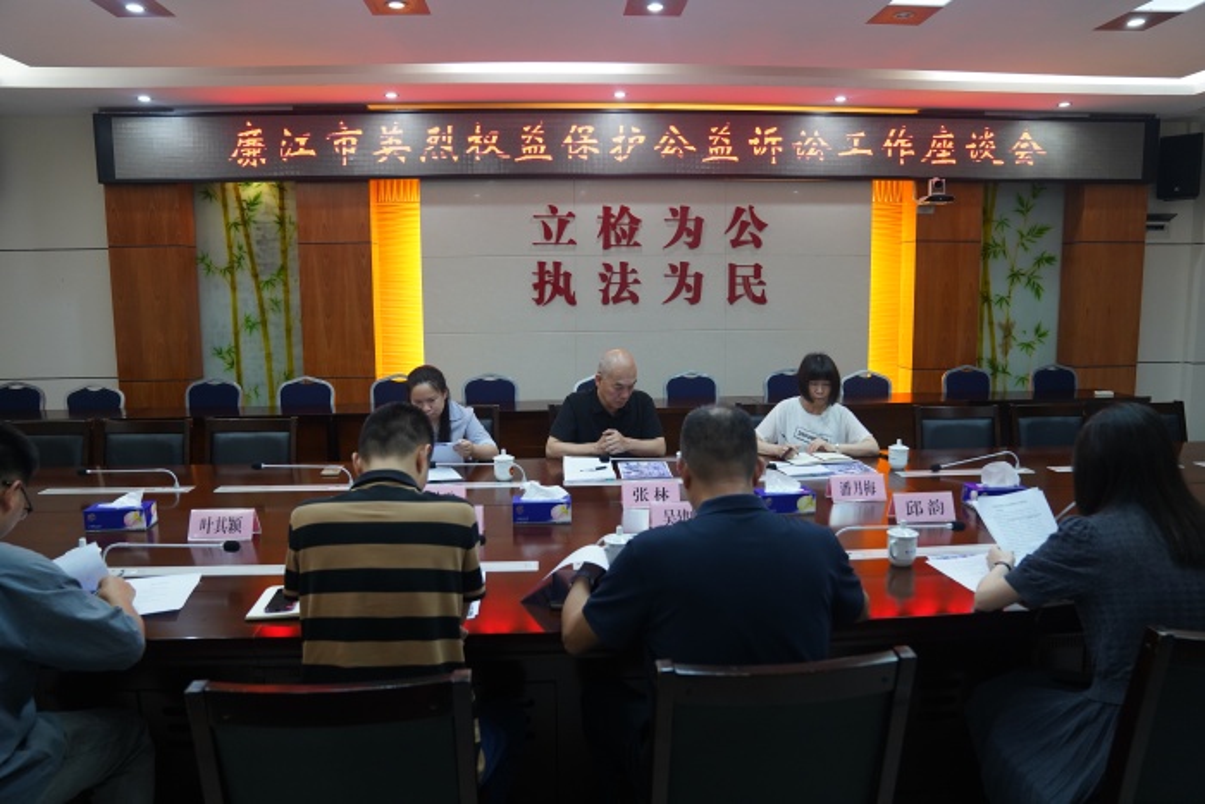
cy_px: 402
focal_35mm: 24
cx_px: 602
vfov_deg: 53.2
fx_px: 803
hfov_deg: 73.7
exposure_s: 1/160
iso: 1600
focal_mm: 24
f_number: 3.2
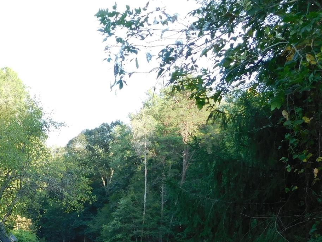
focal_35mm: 81
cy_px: 245
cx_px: 16
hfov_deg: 23.3
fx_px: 754
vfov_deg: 17.8
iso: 125
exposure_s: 1/125
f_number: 3.5
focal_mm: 6.3
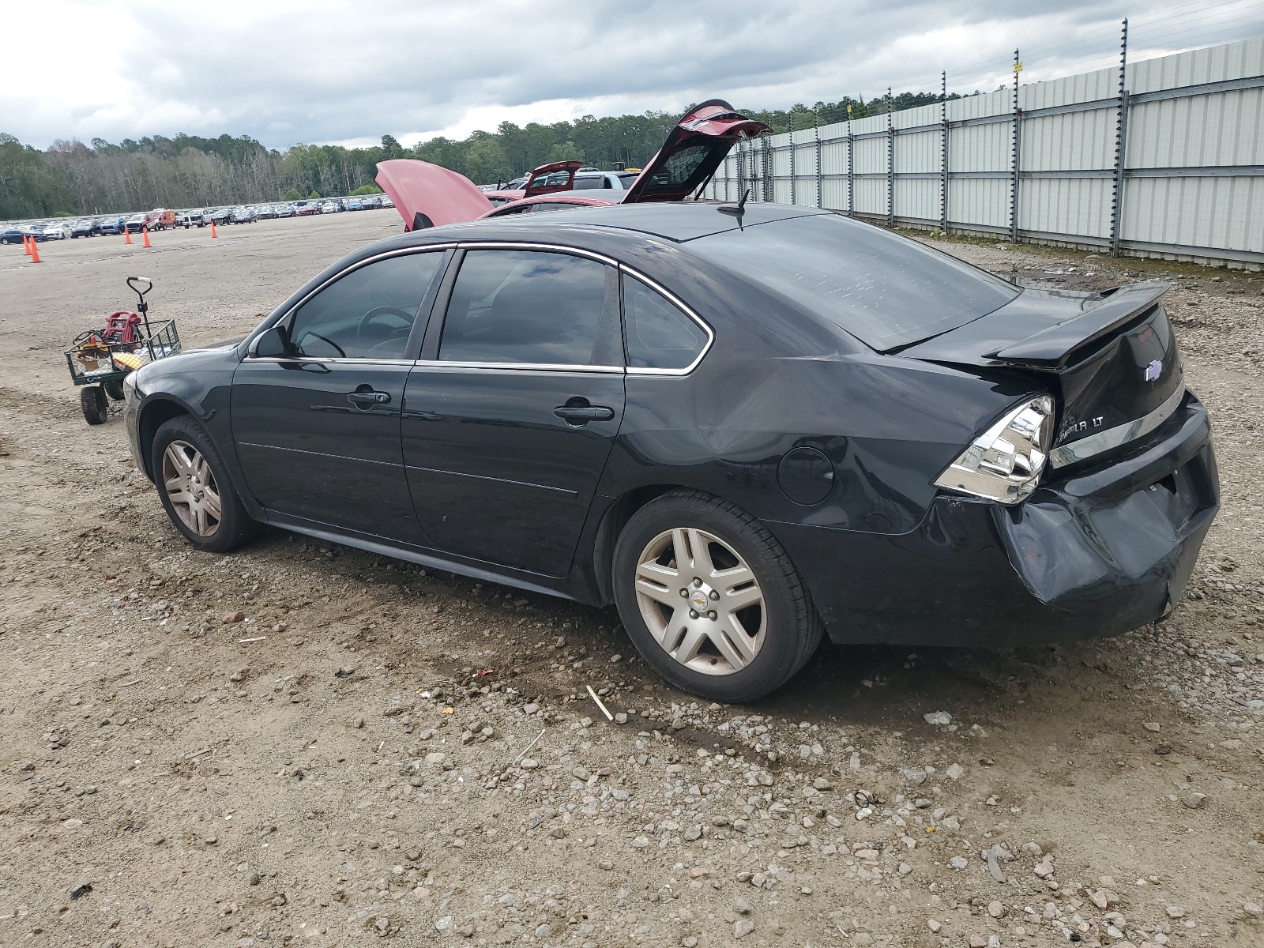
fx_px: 949
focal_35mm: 26
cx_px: 632
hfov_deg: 67.3
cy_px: 474
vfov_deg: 53.1
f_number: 1.5
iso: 50
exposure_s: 1/1667
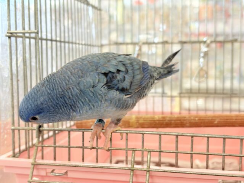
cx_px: 122
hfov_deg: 36.8
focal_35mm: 52
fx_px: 367
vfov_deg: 28.0
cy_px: 92
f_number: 1.6
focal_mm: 5.96
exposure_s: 1/50
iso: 64
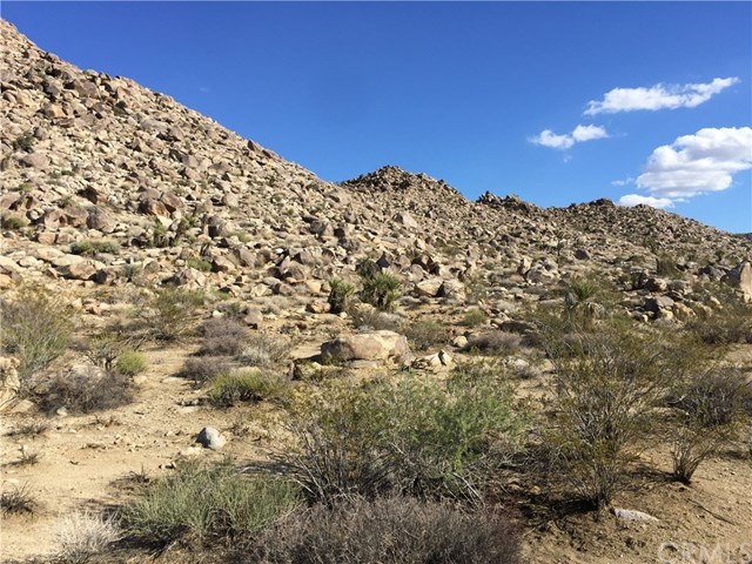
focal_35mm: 29
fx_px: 630
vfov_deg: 48.2
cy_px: 282
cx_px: 376
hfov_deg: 61.7
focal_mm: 4.15
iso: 32
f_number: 2.2
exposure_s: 1/1883
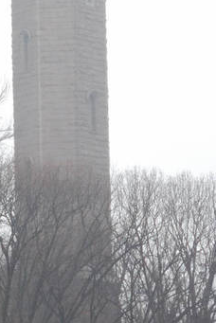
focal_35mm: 416
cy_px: 57
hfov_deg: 3.3
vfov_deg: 4.9
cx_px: 67
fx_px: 3736
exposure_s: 1/200
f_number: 5.6
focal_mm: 135
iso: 720
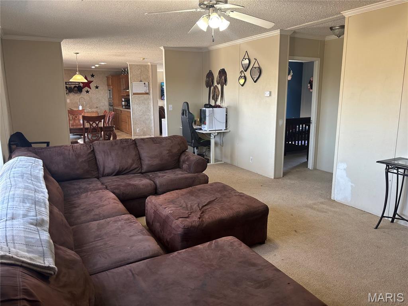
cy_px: 153
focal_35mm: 26
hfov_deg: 67.3
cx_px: 204
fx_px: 306
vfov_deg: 53.1
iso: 100
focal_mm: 5.96
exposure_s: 1/60
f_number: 1.6
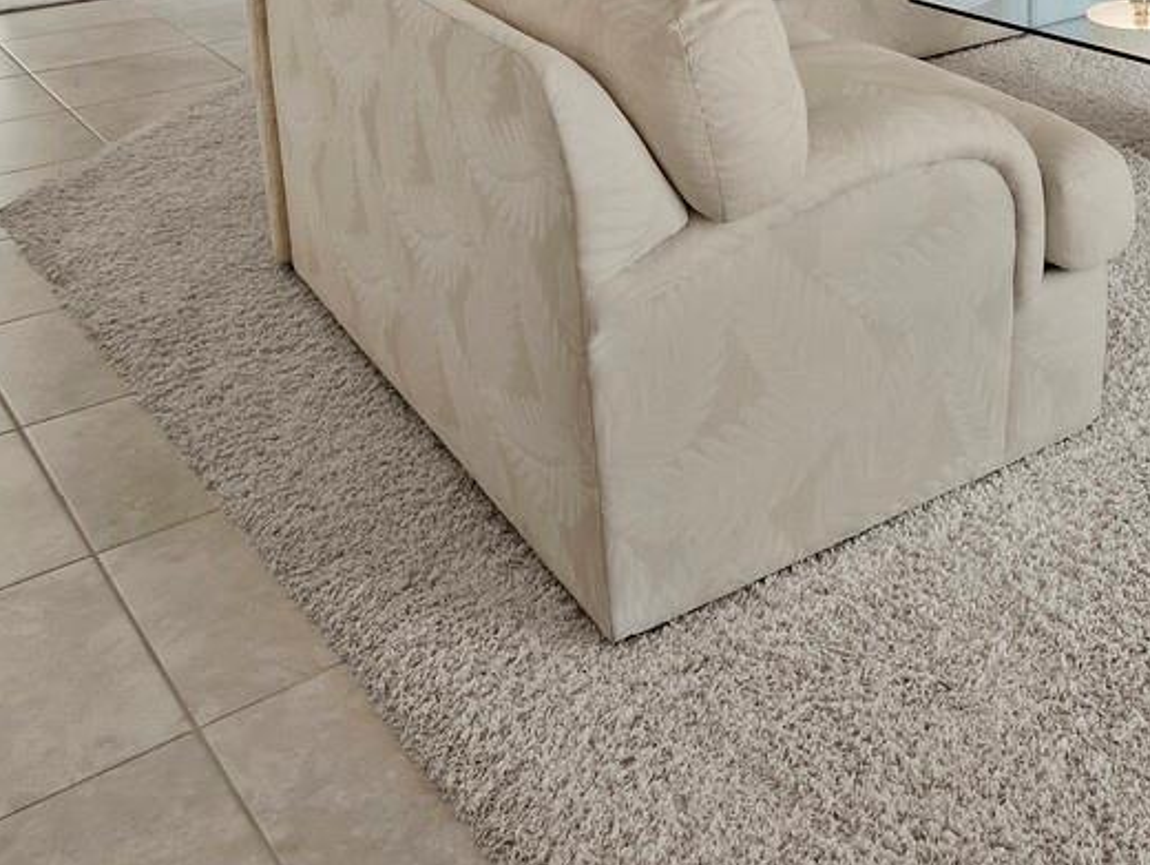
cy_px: -389
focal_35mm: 43
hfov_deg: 40.7
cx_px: 1017
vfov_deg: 26.0
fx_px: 1430
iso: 500
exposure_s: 1/6
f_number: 10
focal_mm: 7
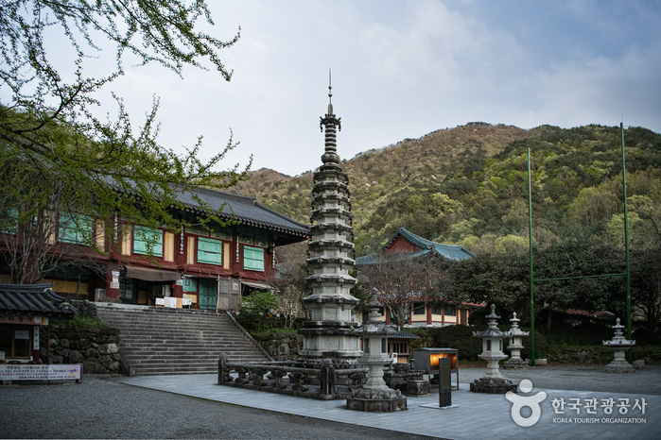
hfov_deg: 73.7
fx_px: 441
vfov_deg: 53.1
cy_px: 220
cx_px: 330
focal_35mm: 24
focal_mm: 24
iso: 1600
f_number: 3.2
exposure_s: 1/20
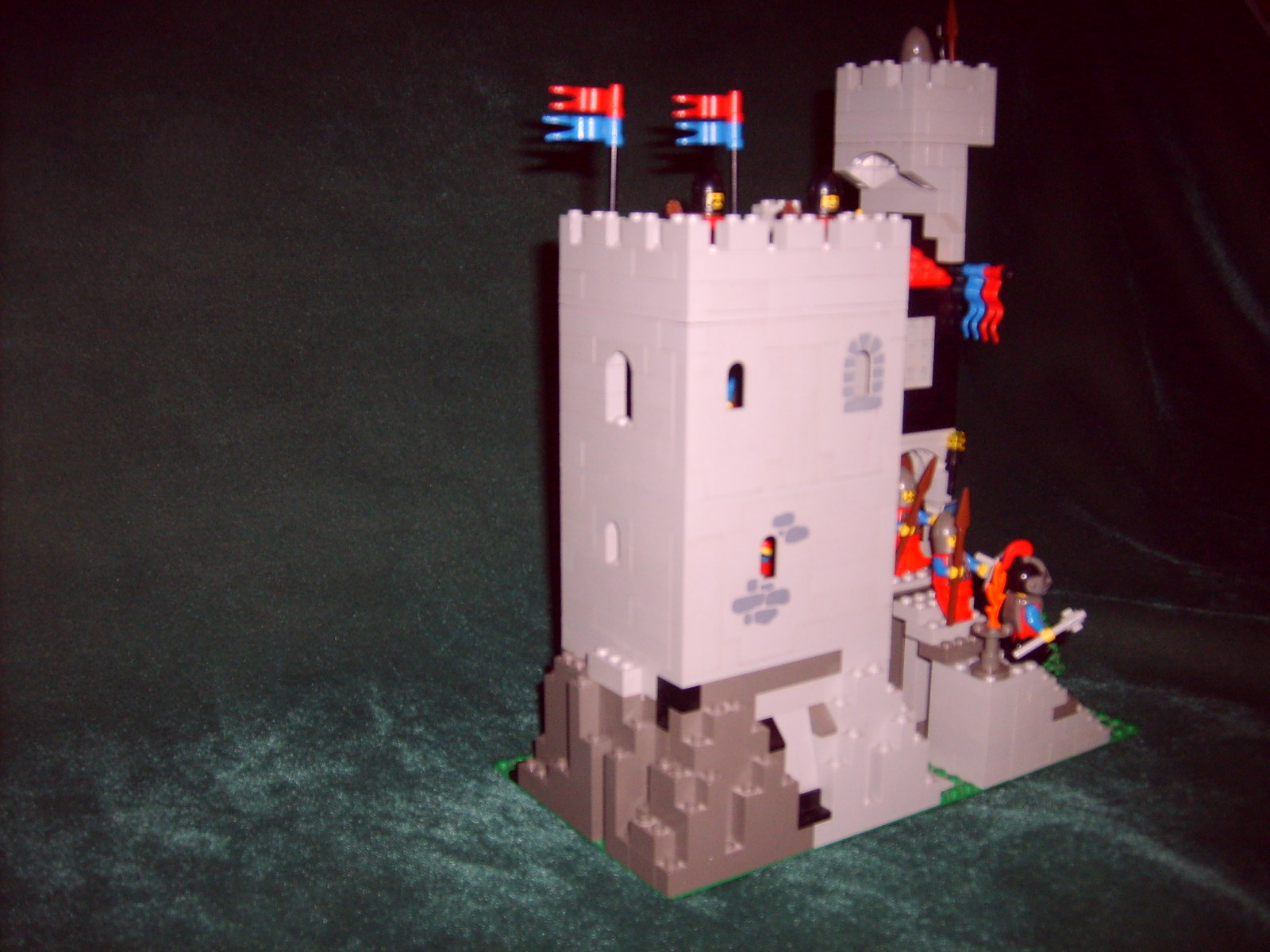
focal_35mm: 35
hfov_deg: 52.6
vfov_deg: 40.7
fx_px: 1284
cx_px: 635
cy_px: 476
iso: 100
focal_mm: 5.8
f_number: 2.8
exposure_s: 1/45
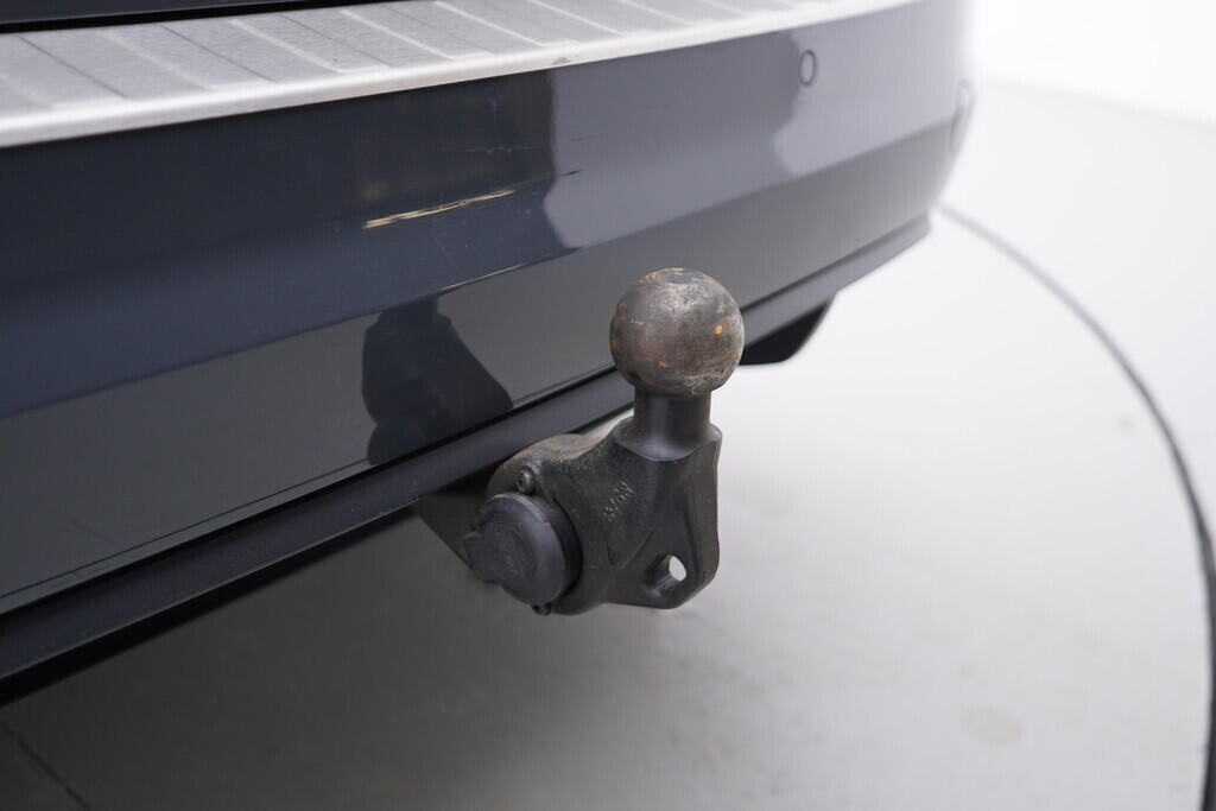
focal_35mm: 36
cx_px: 608
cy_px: 406
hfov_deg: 53.1
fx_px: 1216
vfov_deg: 36.9
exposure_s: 1/40
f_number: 2.8
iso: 125
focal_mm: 24
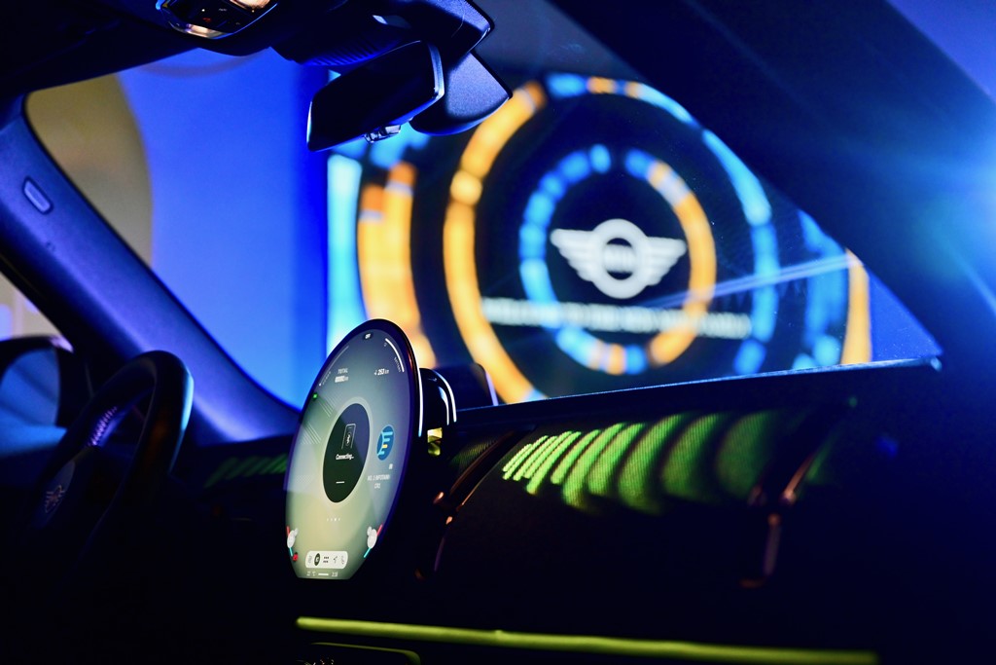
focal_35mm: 70
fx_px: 1937
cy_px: 332
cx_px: 498
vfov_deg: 19.5
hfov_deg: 28.8
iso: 1600
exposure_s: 1/160
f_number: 2.8
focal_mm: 70
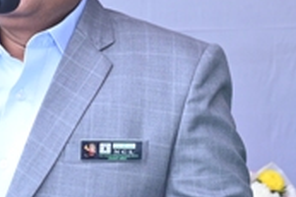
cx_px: 14
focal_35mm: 133
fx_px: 1092
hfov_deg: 15.2
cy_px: 44
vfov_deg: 10.3
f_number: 8
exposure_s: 1/160
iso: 2000
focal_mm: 46
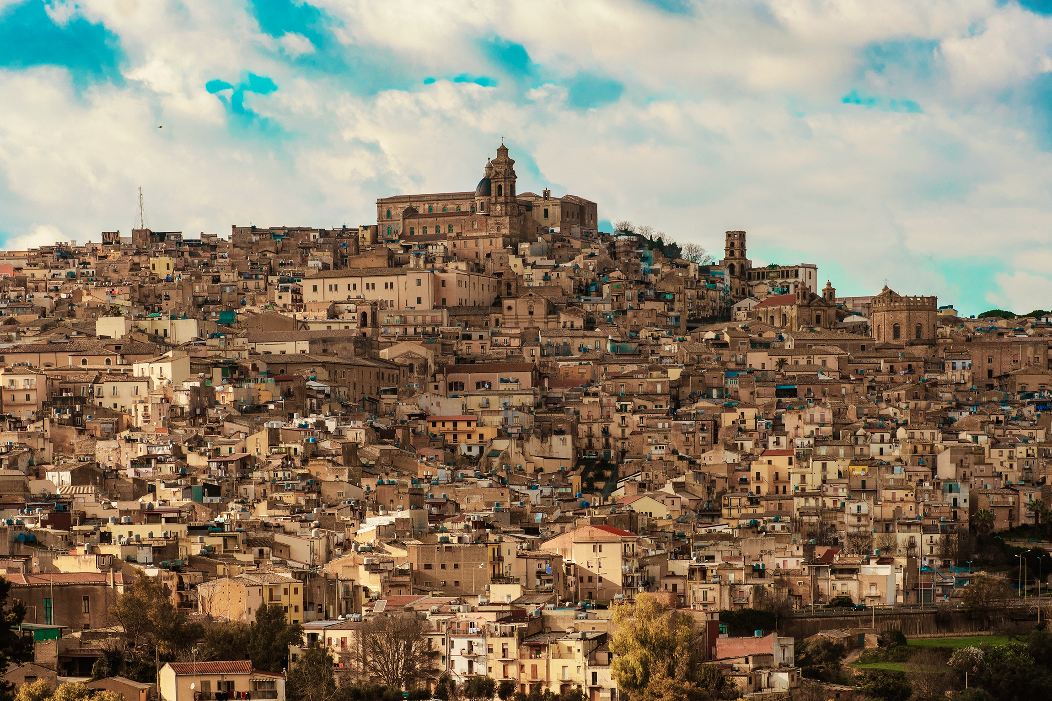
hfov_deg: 16.0
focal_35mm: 128
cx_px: 526
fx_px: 3740
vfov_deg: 10.7
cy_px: 350
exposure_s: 1/250
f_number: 7.1
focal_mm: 85
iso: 160
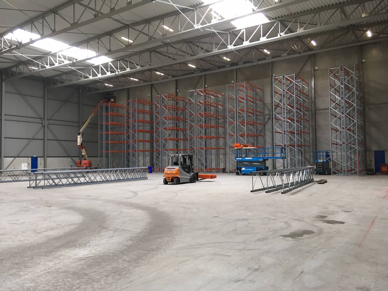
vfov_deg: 48.2
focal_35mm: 29
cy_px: 146
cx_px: 194
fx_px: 325
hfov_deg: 61.7
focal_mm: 4.15
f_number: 2.2
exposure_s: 1/33
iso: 50
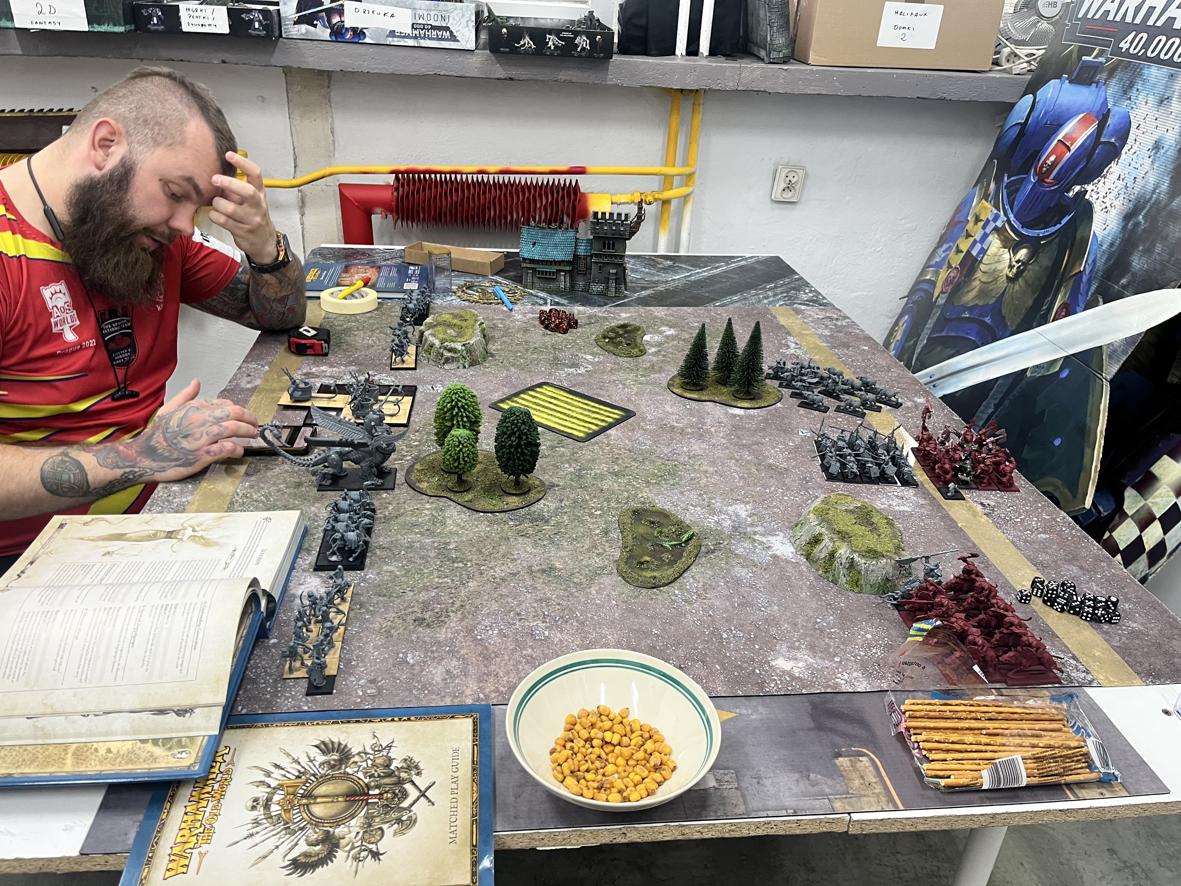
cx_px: 590
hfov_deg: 67.3
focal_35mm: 26
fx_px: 887
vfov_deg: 53.1
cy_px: 443
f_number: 1.6
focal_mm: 5.1
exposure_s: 1/50
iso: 125
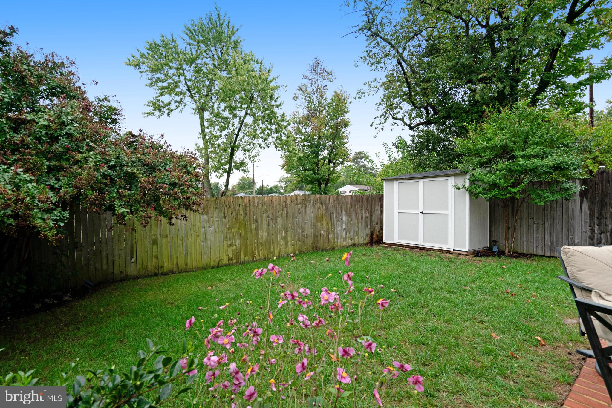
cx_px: 306
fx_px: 272
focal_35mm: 16
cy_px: 204
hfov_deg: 96.7
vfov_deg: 73.8
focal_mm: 16
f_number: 8
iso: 1250
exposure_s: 1/320
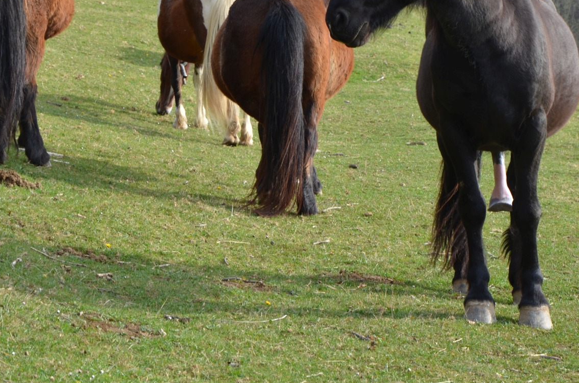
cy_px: 73
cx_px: 245
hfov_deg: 13.1
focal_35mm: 157
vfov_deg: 8.7
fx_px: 2520
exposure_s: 1/80
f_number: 7.1
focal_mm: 62
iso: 100
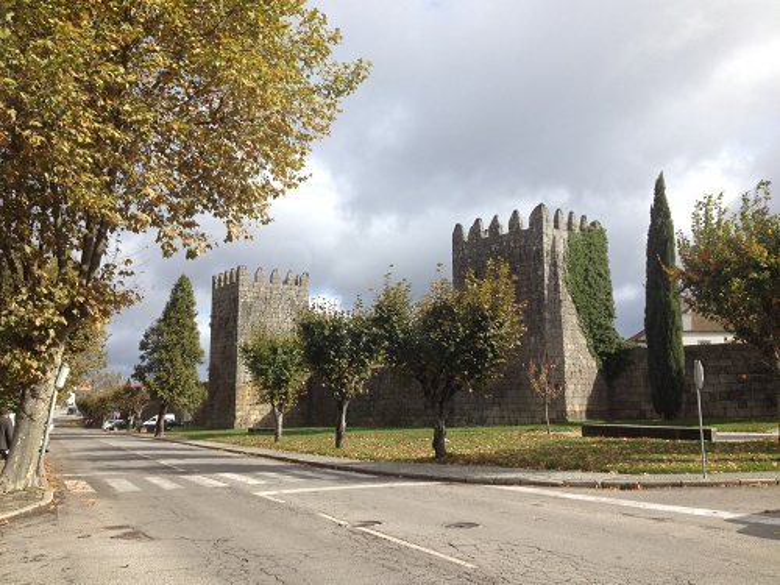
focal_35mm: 35
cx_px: 390
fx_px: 789
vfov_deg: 40.7
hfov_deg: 52.6
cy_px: 292
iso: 50
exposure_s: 1/1314
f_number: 2.4
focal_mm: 4.28
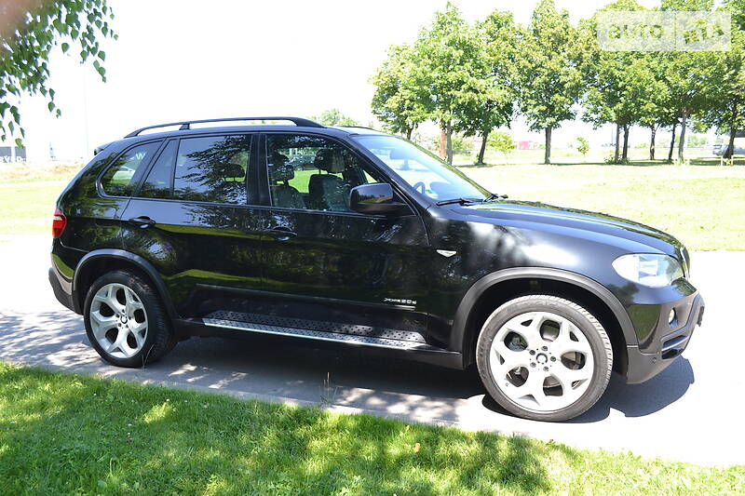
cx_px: 372
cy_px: 248
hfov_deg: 61.9
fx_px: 621
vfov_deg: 43.6
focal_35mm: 30
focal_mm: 20
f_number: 5.6
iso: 200
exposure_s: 1/125
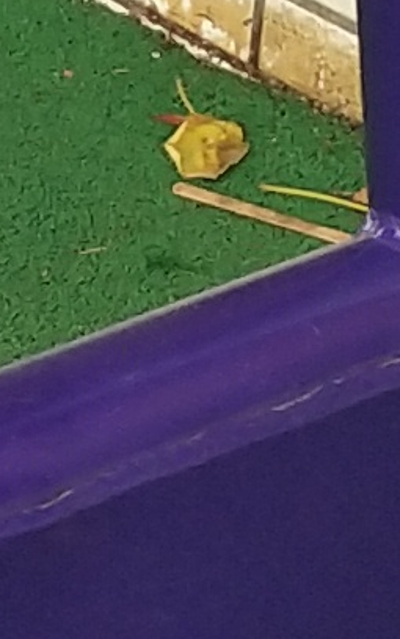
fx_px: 5843
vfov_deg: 6.3
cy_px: 182
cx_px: -565
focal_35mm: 335
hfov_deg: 3.9
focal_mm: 3.69
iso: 50
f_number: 2.2
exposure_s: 1/171
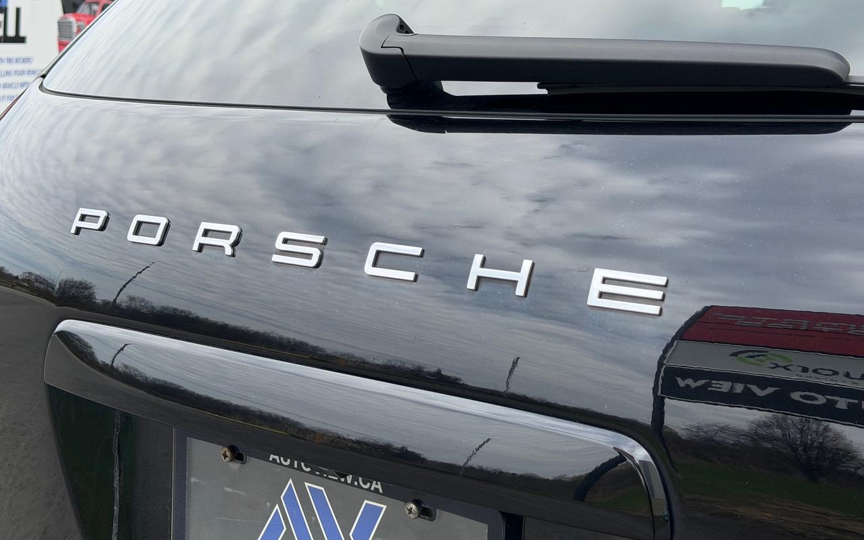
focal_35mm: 51
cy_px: 250
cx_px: 432
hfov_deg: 39.6
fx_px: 1201
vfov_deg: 25.3
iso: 64
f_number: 1.78
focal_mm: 6.76
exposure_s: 1/1285
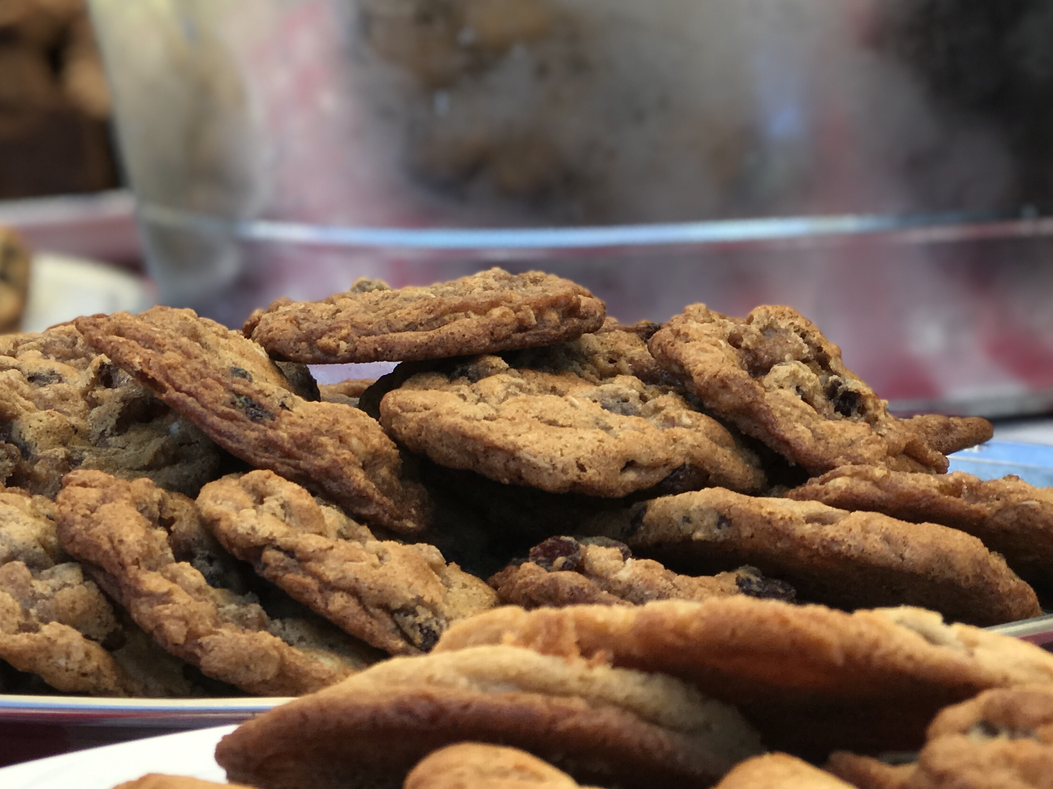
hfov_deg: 19.0
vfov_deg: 14.3
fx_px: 3133
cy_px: 197
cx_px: 269
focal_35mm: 103
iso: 20
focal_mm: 6.6
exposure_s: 1/135
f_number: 2.8
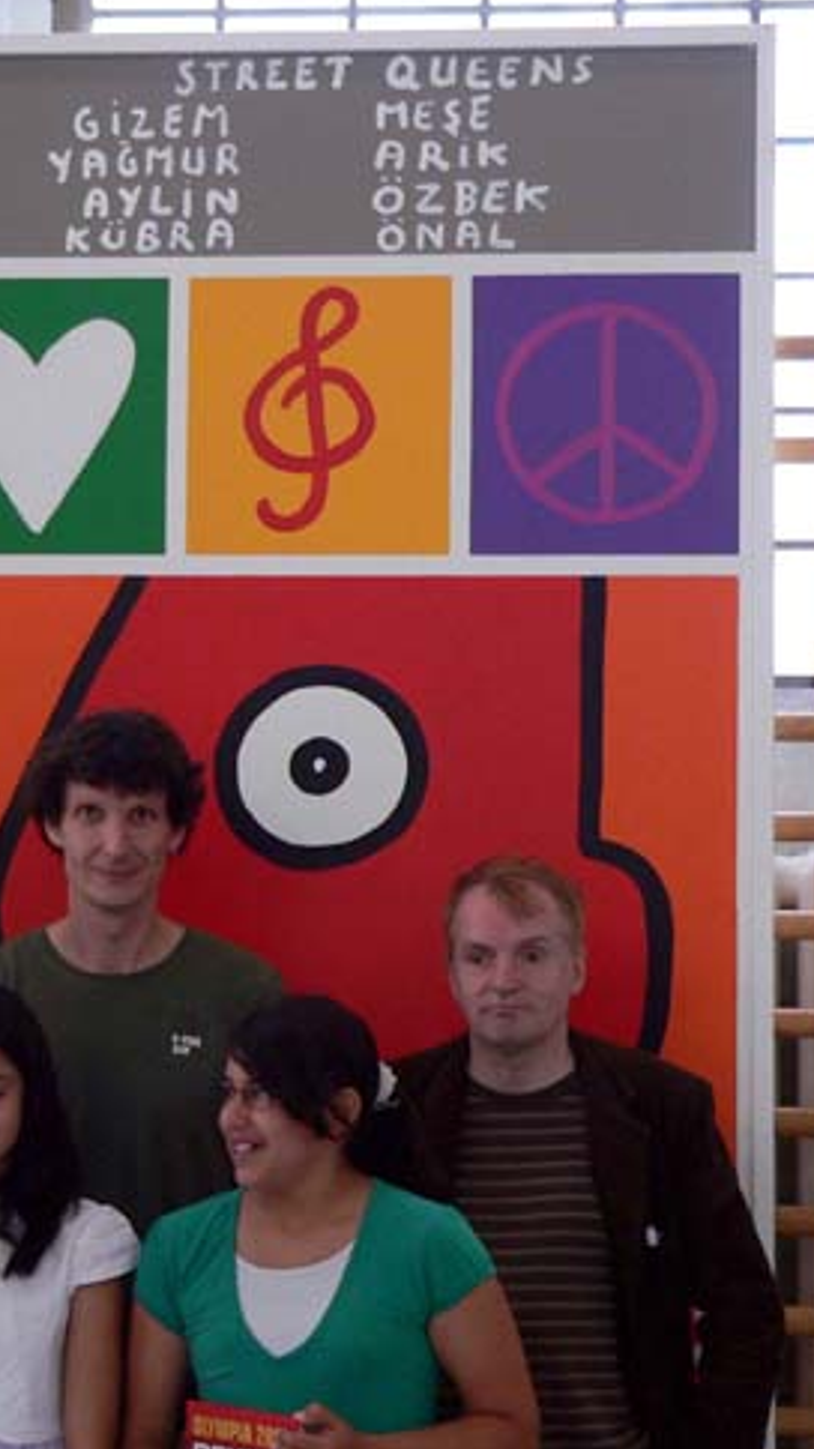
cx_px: 248
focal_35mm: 117
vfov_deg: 18.3
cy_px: 724
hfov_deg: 10.3
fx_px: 4493
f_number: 2.8
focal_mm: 13.3
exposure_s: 1/30
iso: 200
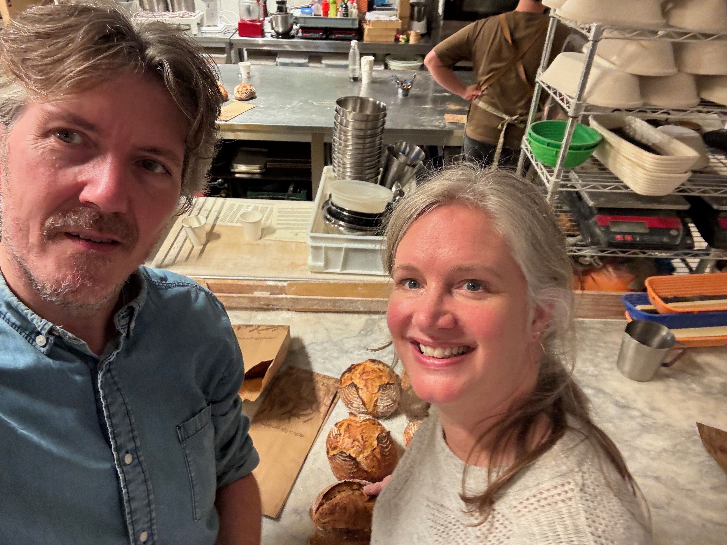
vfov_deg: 58.9
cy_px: 272
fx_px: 483
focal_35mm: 23
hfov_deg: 73.9
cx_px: 364
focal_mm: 2.69
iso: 320
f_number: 1.9
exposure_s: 1/33
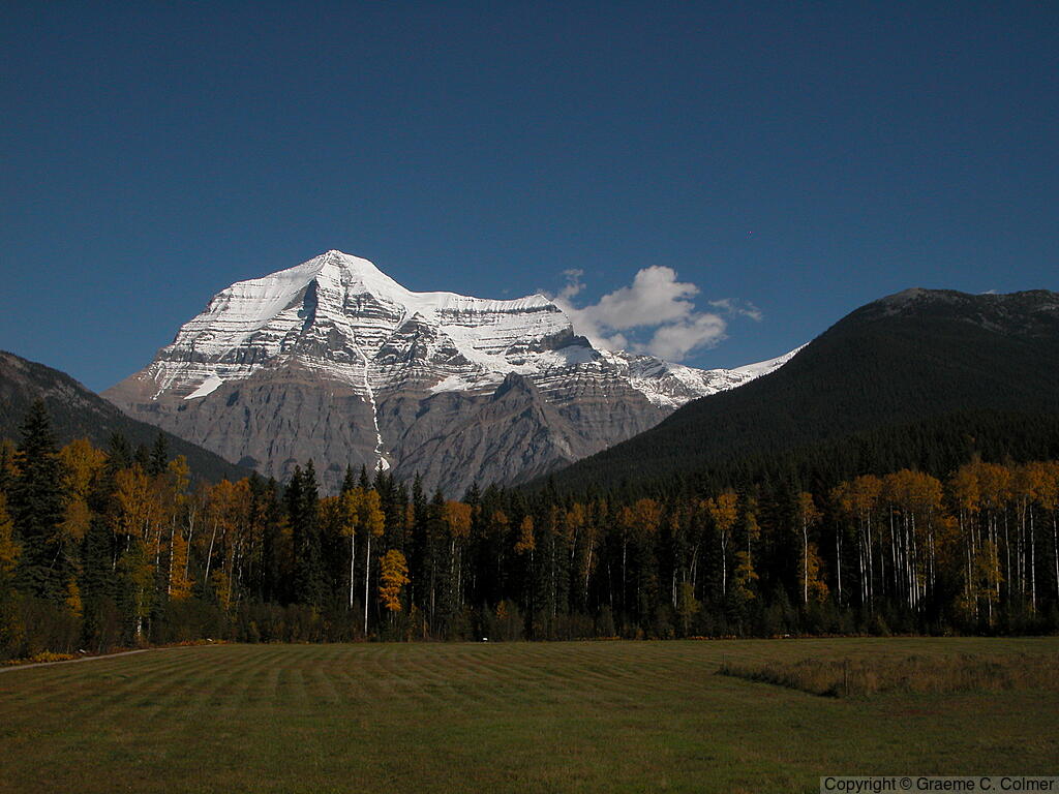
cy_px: 397
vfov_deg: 40.7
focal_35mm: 35
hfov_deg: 52.6
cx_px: 530
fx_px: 1071
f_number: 8
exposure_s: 1/583
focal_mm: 9.2
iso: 100
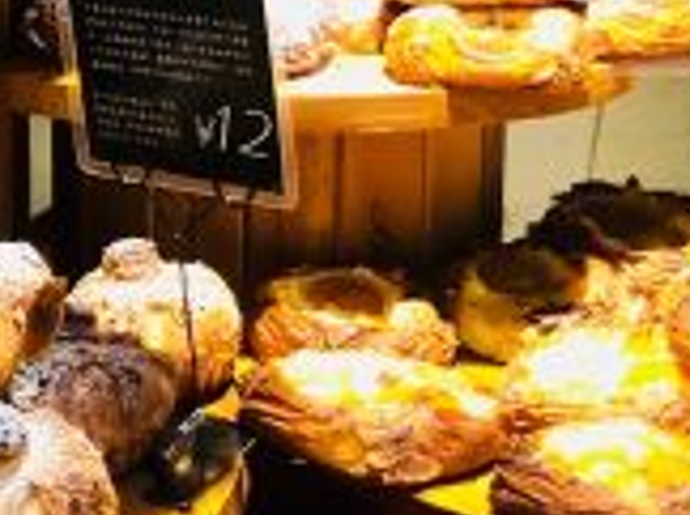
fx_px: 2408
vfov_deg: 11.9
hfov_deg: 15.5
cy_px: -151
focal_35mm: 121
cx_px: -213
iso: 50
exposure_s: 1/17
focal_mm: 4
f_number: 1.8
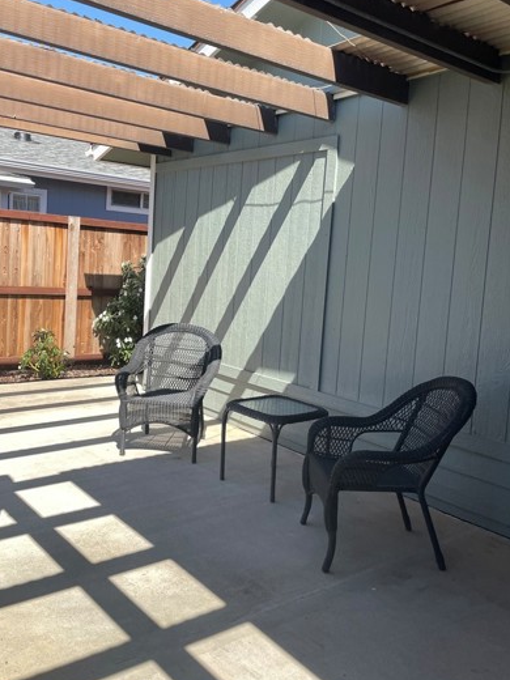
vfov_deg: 56.6
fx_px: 629
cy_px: 297
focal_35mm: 32
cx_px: 220
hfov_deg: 44.1
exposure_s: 1/2020
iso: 32
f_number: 1.6
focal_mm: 4.2
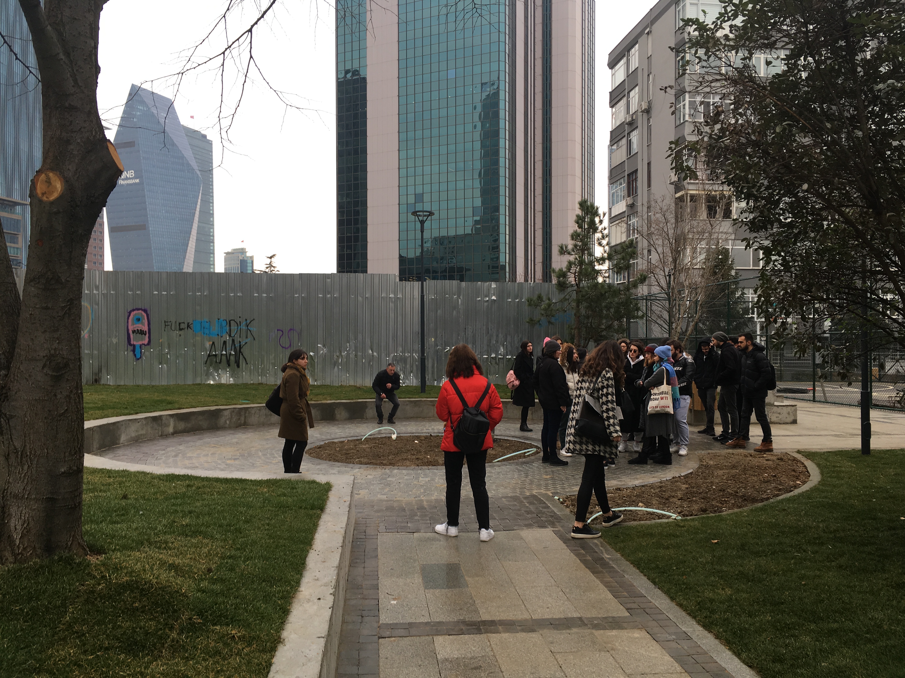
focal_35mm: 29
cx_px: 452
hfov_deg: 61.7
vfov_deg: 48.2
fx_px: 758
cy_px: 339
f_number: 2.2
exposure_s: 1/111
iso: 25
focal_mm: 4.15
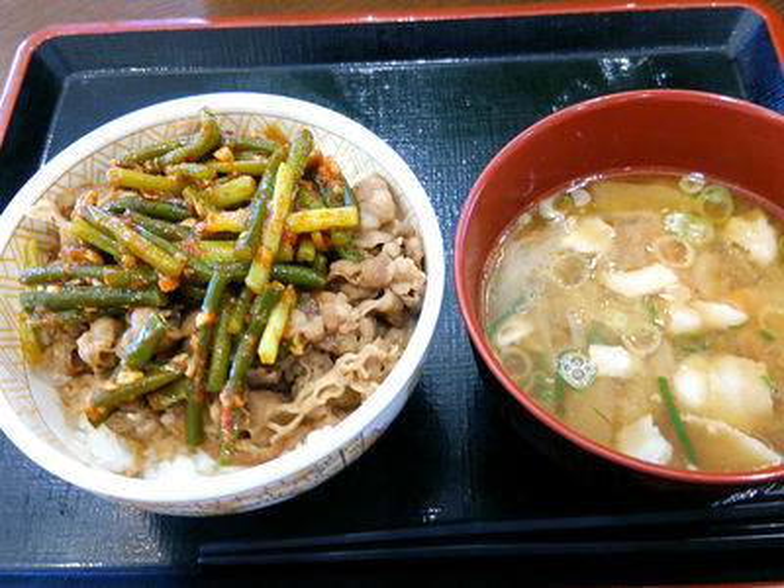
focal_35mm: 30
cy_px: 294
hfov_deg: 60.0
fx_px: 679
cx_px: 392
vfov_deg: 46.8
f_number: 1.94
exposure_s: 1/44
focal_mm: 4.06
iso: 125
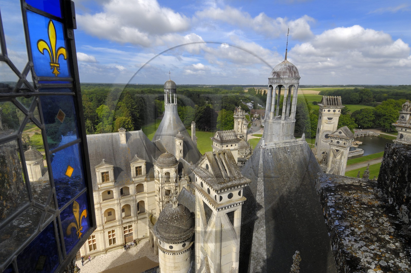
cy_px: 136
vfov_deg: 67.2
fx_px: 205
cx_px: 206
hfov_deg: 90.1
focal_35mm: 18
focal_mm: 12
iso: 100
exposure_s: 1/60
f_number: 15
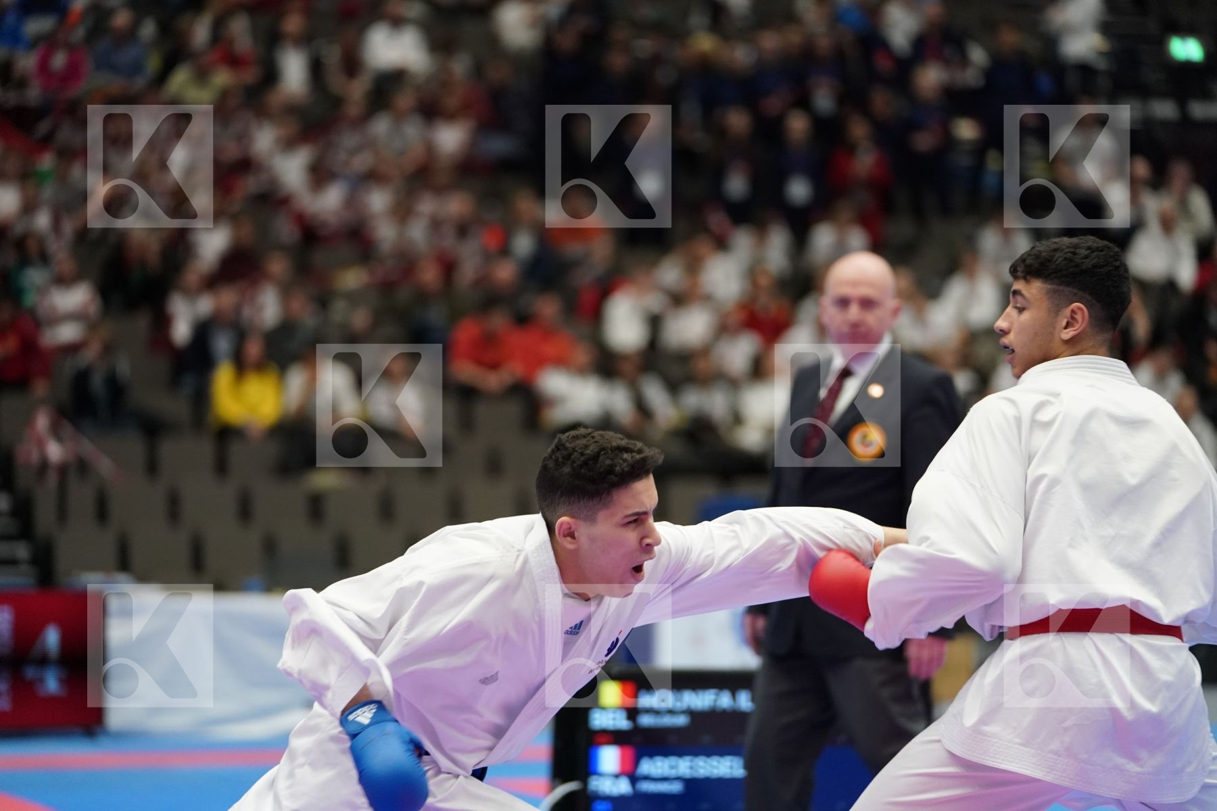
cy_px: 406
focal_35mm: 142
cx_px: 608
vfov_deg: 9.7
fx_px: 4800
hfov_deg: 14.4
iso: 3200
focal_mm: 142
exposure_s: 1/1000
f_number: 2.8
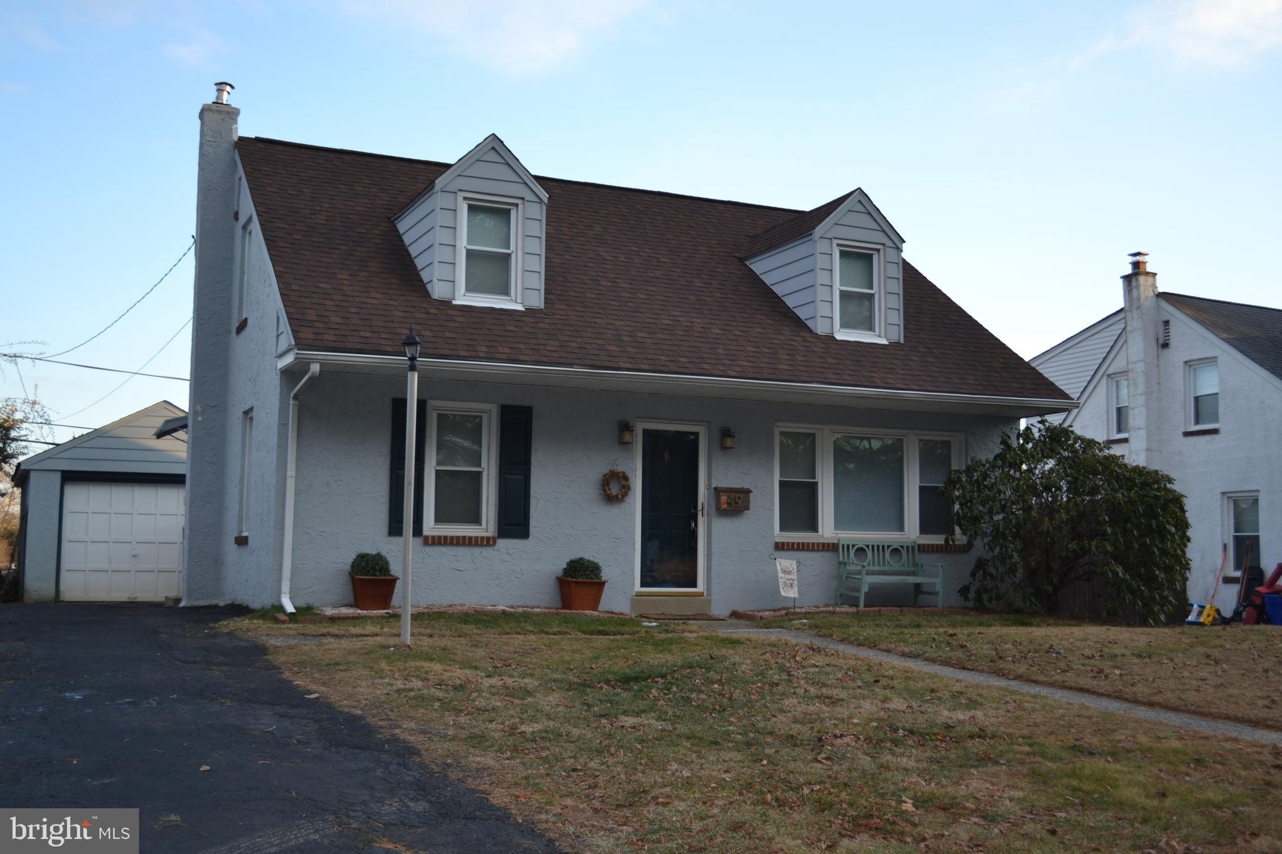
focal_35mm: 39
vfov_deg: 34.2
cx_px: 641
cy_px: 427
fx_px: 1389
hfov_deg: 49.6
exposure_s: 1/160
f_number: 4.2
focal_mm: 26
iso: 100
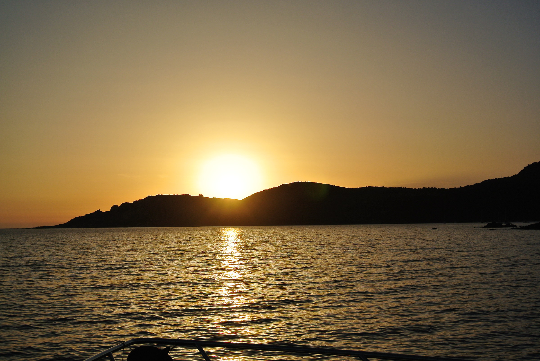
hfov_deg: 40.3
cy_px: 180
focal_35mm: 49
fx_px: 736
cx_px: 270
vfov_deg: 27.6
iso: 100
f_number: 5
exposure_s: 1/2000
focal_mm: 18.2
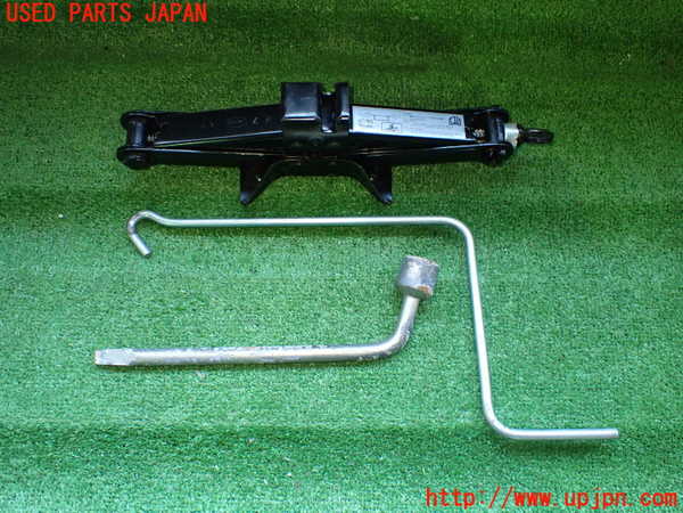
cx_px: 342
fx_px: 592
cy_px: 256
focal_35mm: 30
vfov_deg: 46.8
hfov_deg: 60.0
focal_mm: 5.4
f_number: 2.3
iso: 800
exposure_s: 1/50
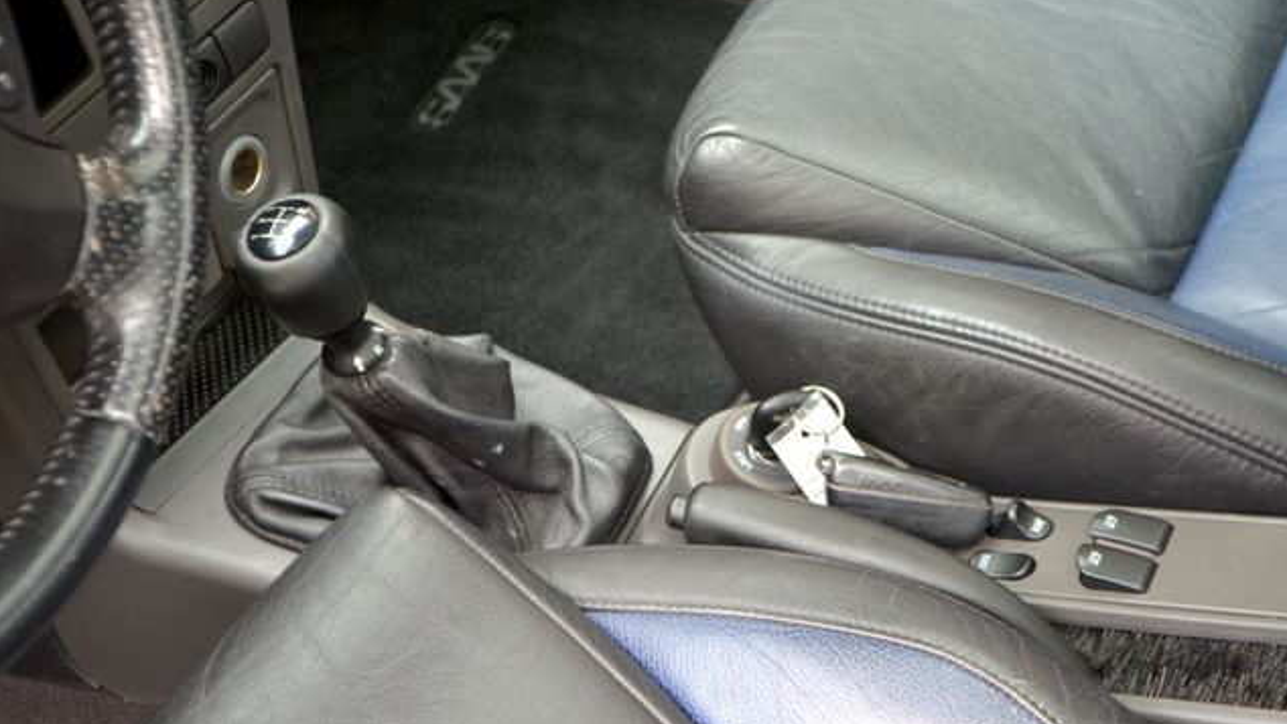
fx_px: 2594
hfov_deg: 27.9
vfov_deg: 15.9
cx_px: 644
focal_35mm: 76
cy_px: 353
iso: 640
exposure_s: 1/60
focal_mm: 48
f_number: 5.6
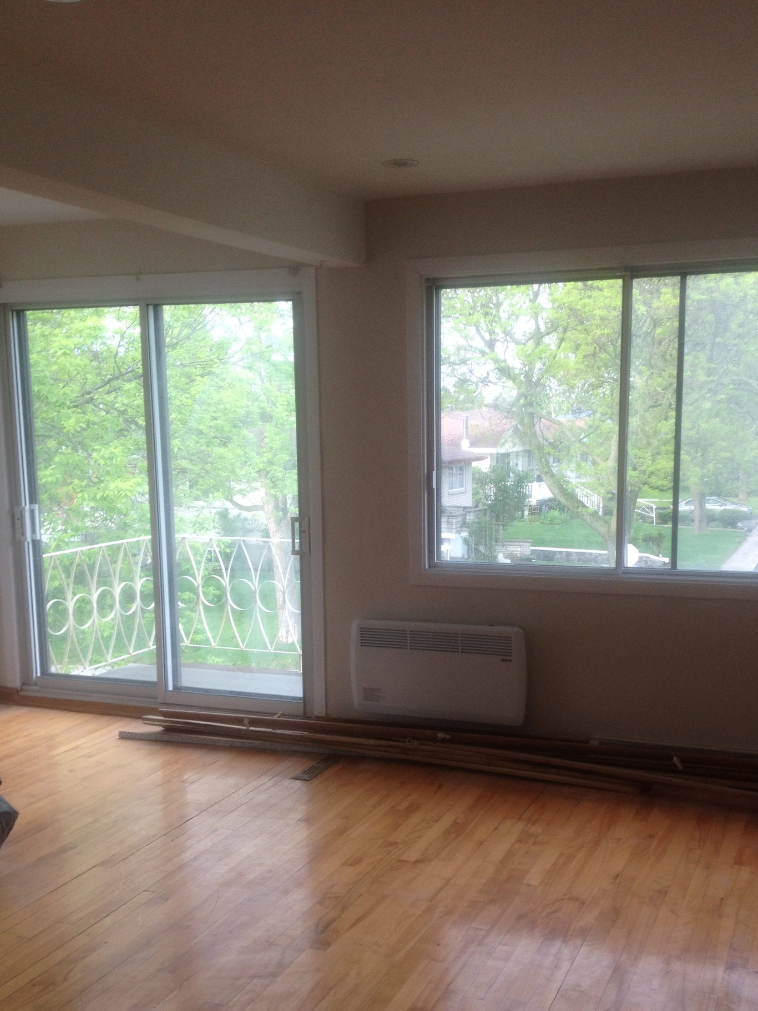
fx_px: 1197
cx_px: 437
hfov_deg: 35.1
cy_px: 590
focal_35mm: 41
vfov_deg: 45.6
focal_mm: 4.28
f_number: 2.4
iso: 64
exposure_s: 1/60
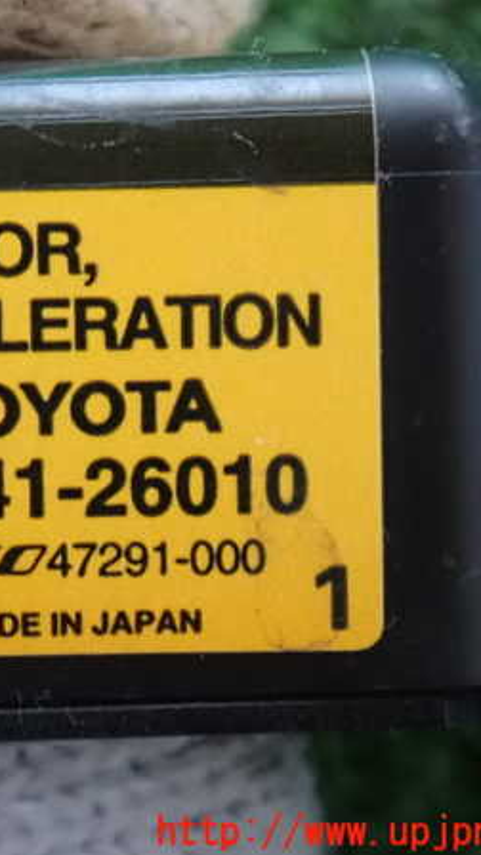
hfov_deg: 8.3
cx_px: 15
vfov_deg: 14.7
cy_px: 428
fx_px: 3310
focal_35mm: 146
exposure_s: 1/20
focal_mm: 18
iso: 1600
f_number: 4.9
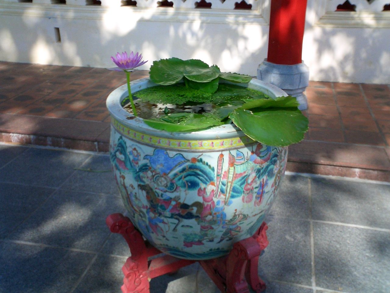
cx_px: 195
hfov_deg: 50.1
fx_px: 417
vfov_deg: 38.7
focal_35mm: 37
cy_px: 146
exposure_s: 1/320
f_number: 3.5
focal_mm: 5.6
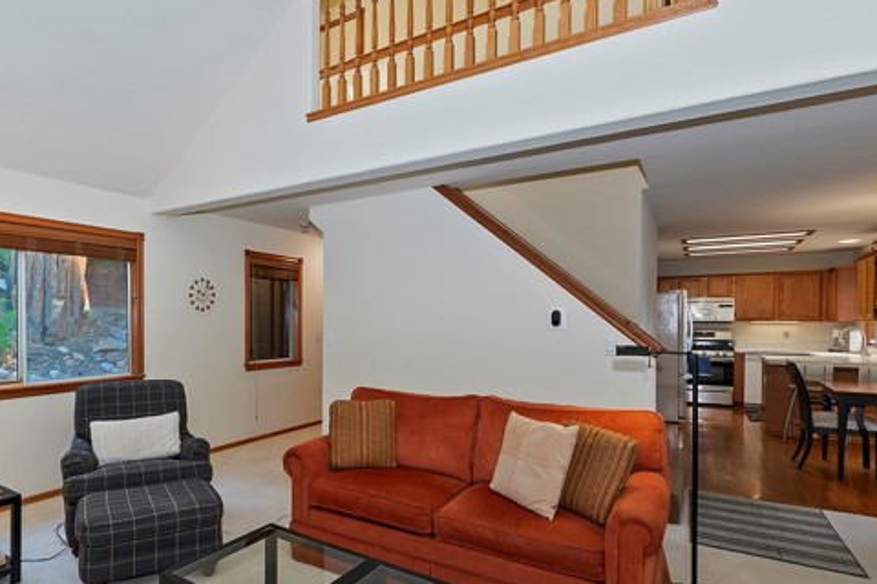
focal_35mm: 20
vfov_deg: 61.9
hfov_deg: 82.7
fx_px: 487
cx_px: 342
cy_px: 309
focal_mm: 10
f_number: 8
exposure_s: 1/30
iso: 400
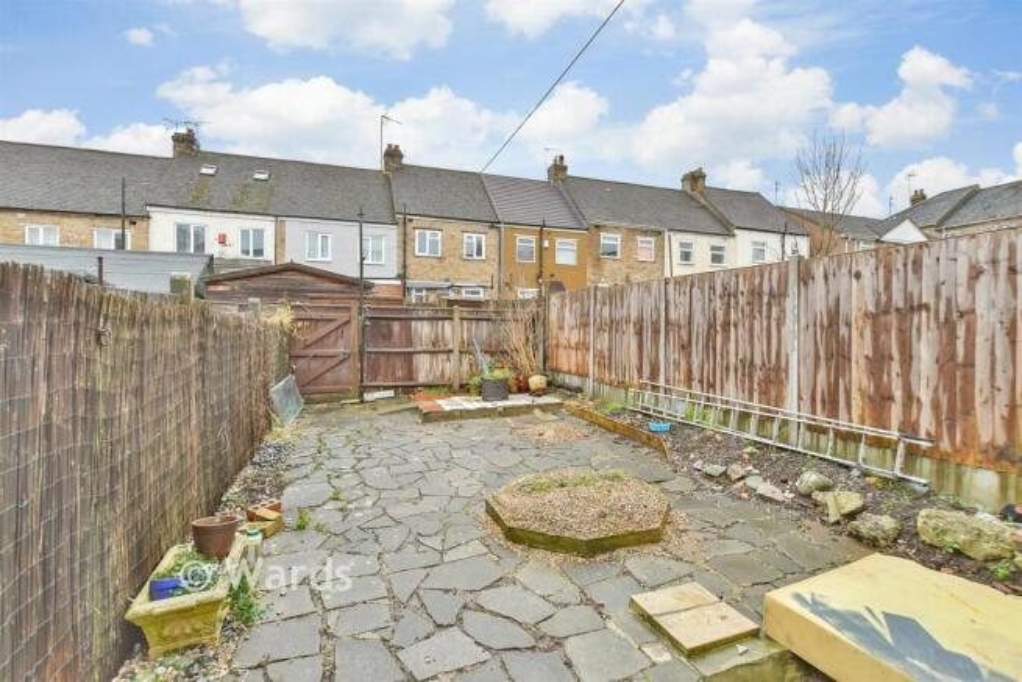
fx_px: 454
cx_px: 511
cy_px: 341
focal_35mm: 16
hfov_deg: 96.7
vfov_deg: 73.8
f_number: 5.6
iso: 800
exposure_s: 1/125
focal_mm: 11
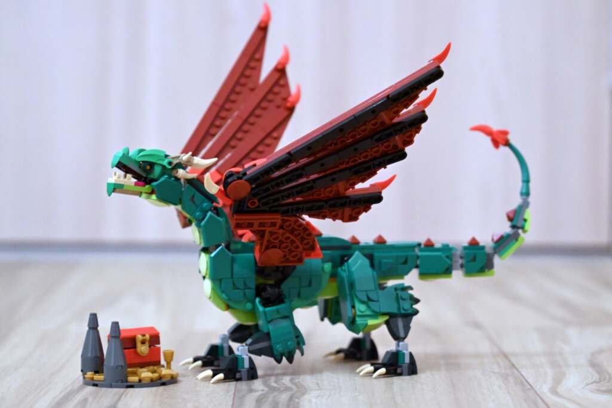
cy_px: 204
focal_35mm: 112
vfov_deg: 12.2
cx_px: 306
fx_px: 1913
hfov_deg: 18.2
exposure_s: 1/40
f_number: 2.8
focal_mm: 75
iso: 5000
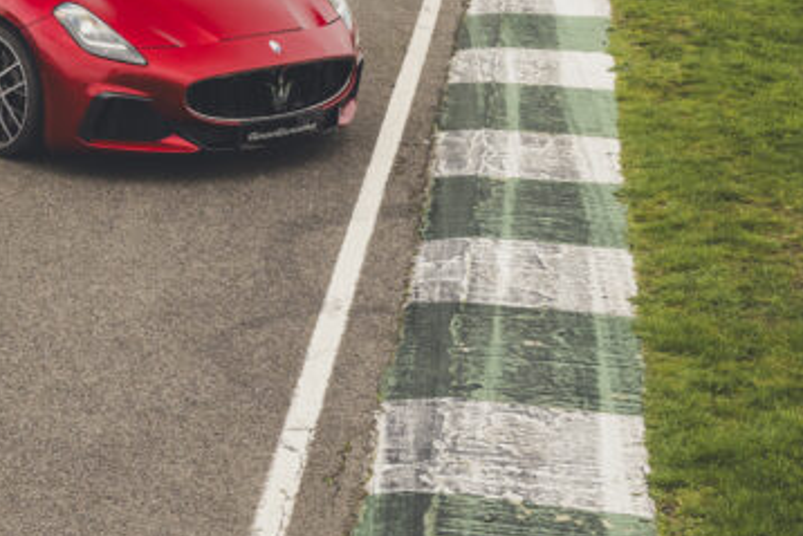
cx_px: -341
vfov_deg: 13.5
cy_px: 6
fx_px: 2231
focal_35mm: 100
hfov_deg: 18.5
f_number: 5
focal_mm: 35
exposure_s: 1/200
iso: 640
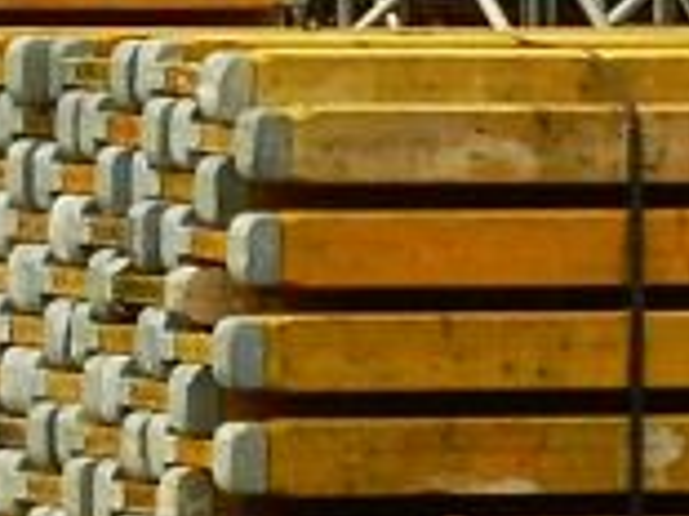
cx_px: -1267
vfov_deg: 2.3
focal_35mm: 635
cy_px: -365
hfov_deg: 3.1
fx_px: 12629
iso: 100
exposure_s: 1/100
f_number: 5.3
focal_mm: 17.1
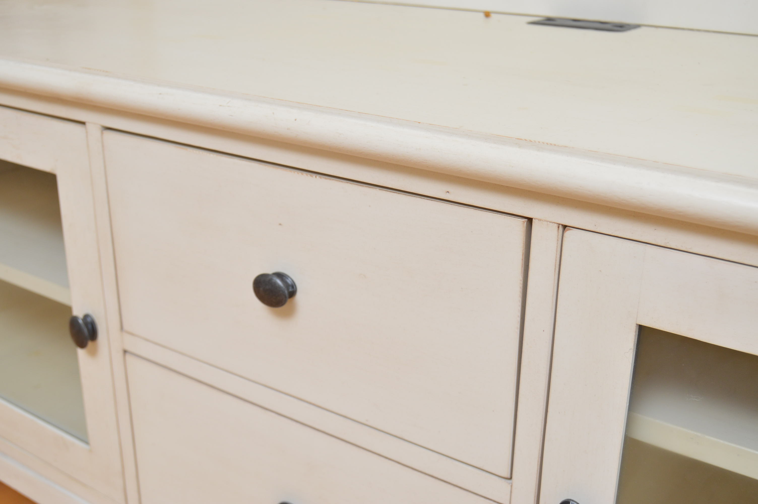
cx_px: 379
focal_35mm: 42
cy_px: 252
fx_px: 884
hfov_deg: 46.4
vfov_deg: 31.8
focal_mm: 28
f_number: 5
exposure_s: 1/80
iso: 400
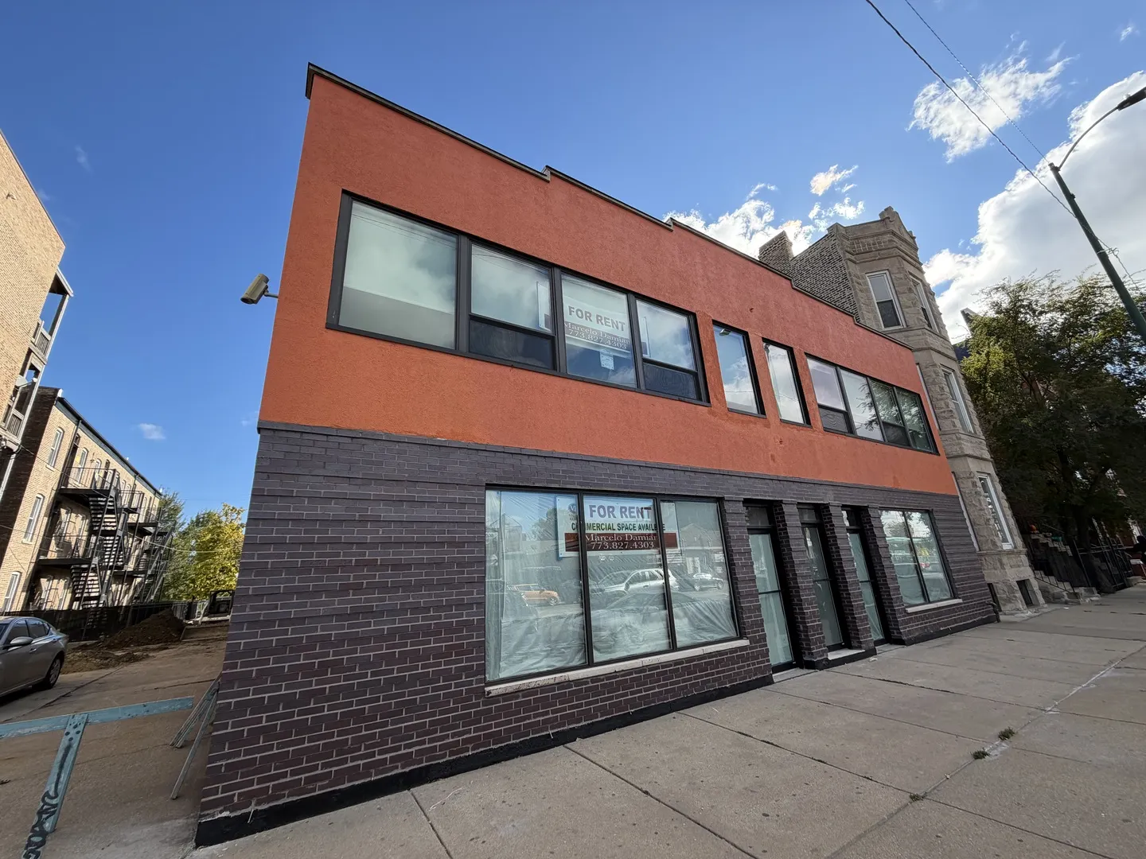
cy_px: 430
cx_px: 573
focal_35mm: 14
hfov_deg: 102.1
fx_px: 463
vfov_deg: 85.7
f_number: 2.2
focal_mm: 2.22
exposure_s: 1/770
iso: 40
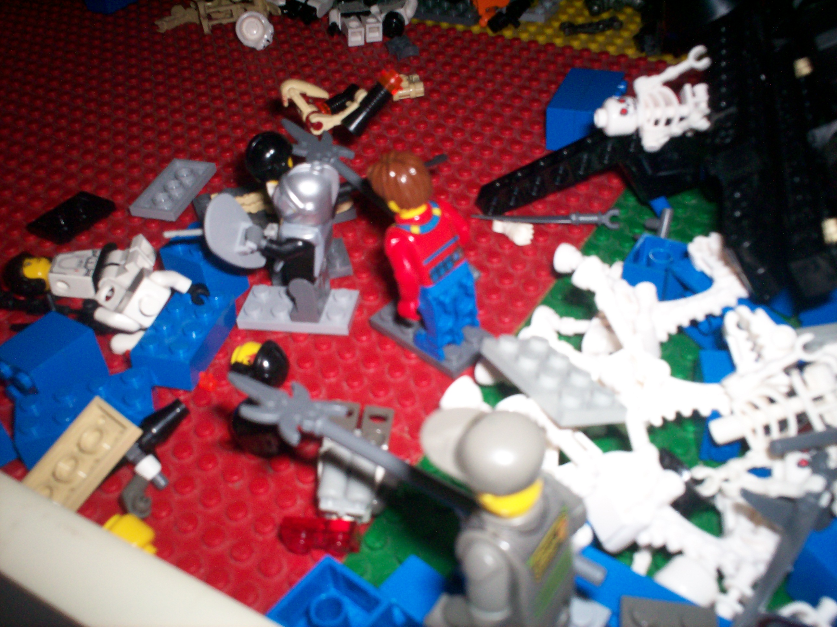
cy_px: 314
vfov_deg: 39.7
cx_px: 418
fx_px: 870
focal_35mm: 36
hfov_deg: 51.4
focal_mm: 6
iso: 140
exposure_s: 1/60
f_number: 4.5
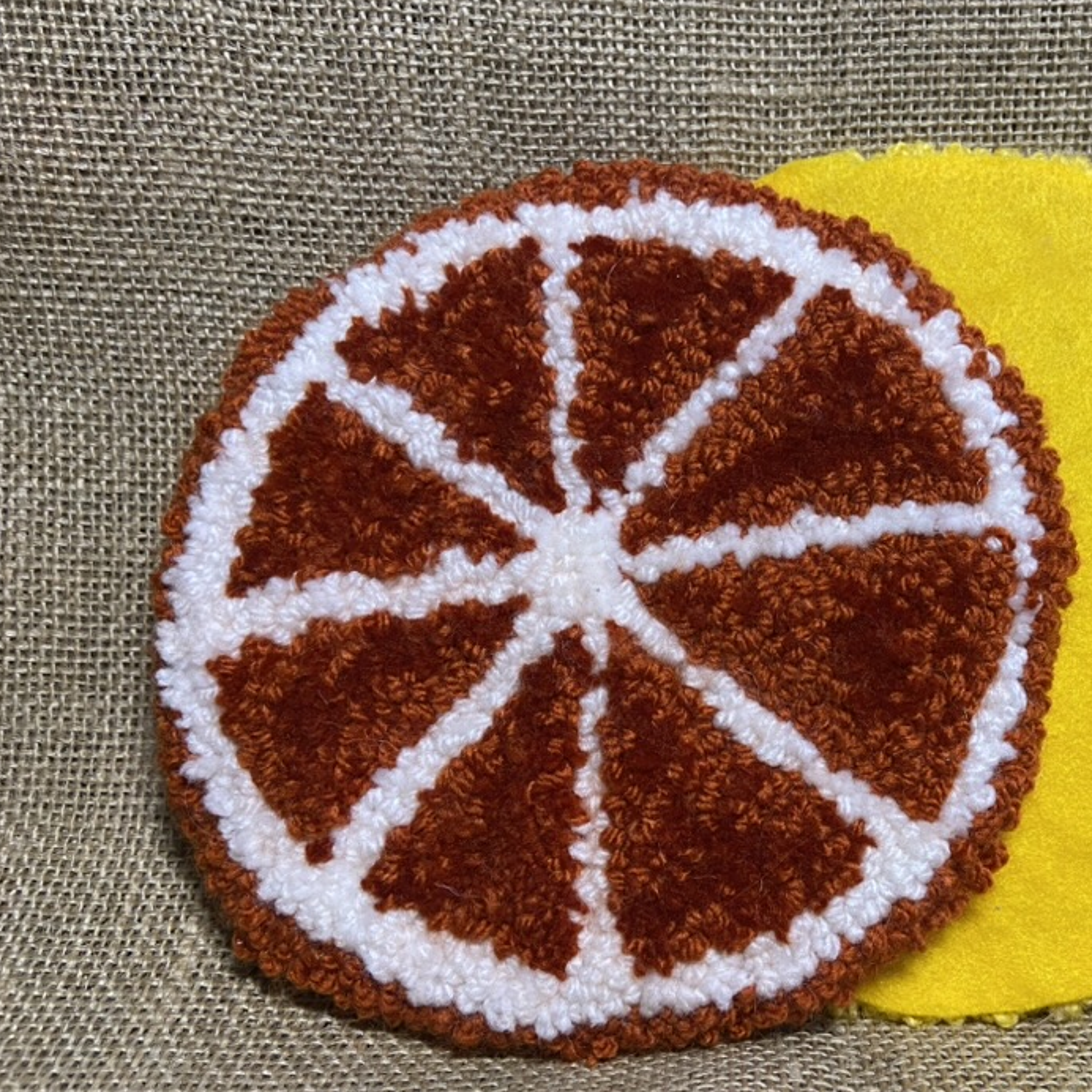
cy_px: 552
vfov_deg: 48.4
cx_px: 775
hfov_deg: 47.2
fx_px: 1213
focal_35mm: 34
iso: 125
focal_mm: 4.25
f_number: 1.8
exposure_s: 1/79
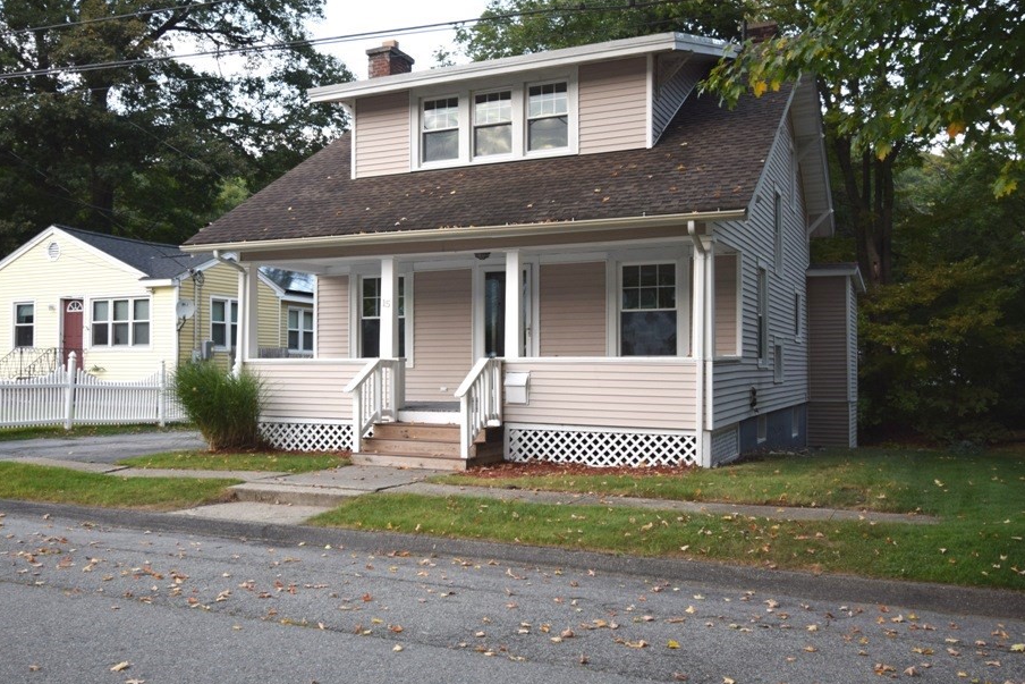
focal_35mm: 34
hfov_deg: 55.7
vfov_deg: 38.9
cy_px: 350
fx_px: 968
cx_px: 465
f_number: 5.6
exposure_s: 1/60
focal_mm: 20
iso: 400
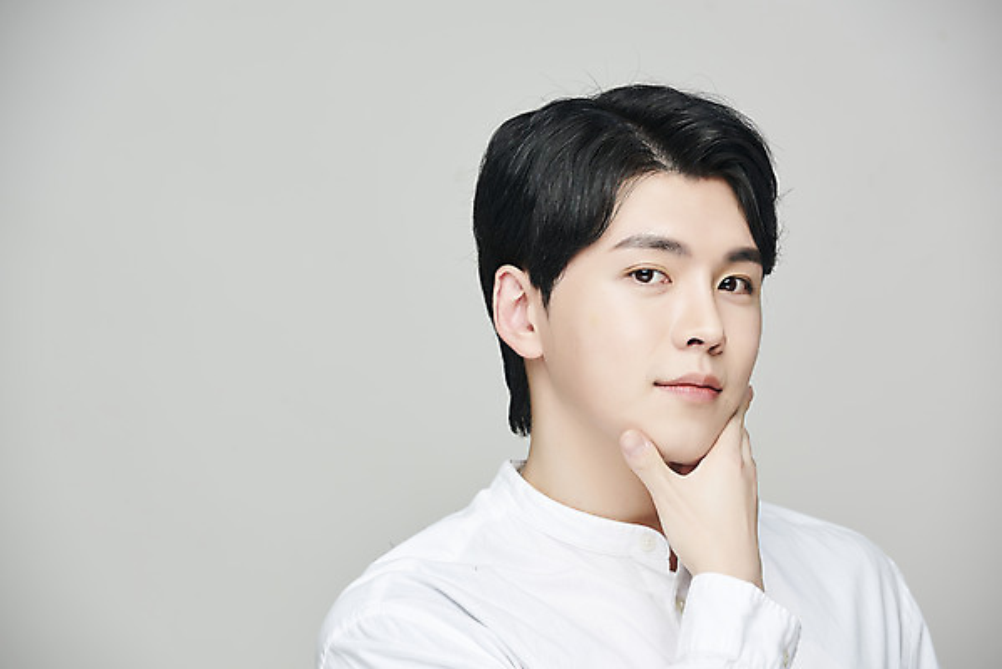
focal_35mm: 200
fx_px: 5569
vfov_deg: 6.9
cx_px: 501
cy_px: 334
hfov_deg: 10.3
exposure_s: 1/125
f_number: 8
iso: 64
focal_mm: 200
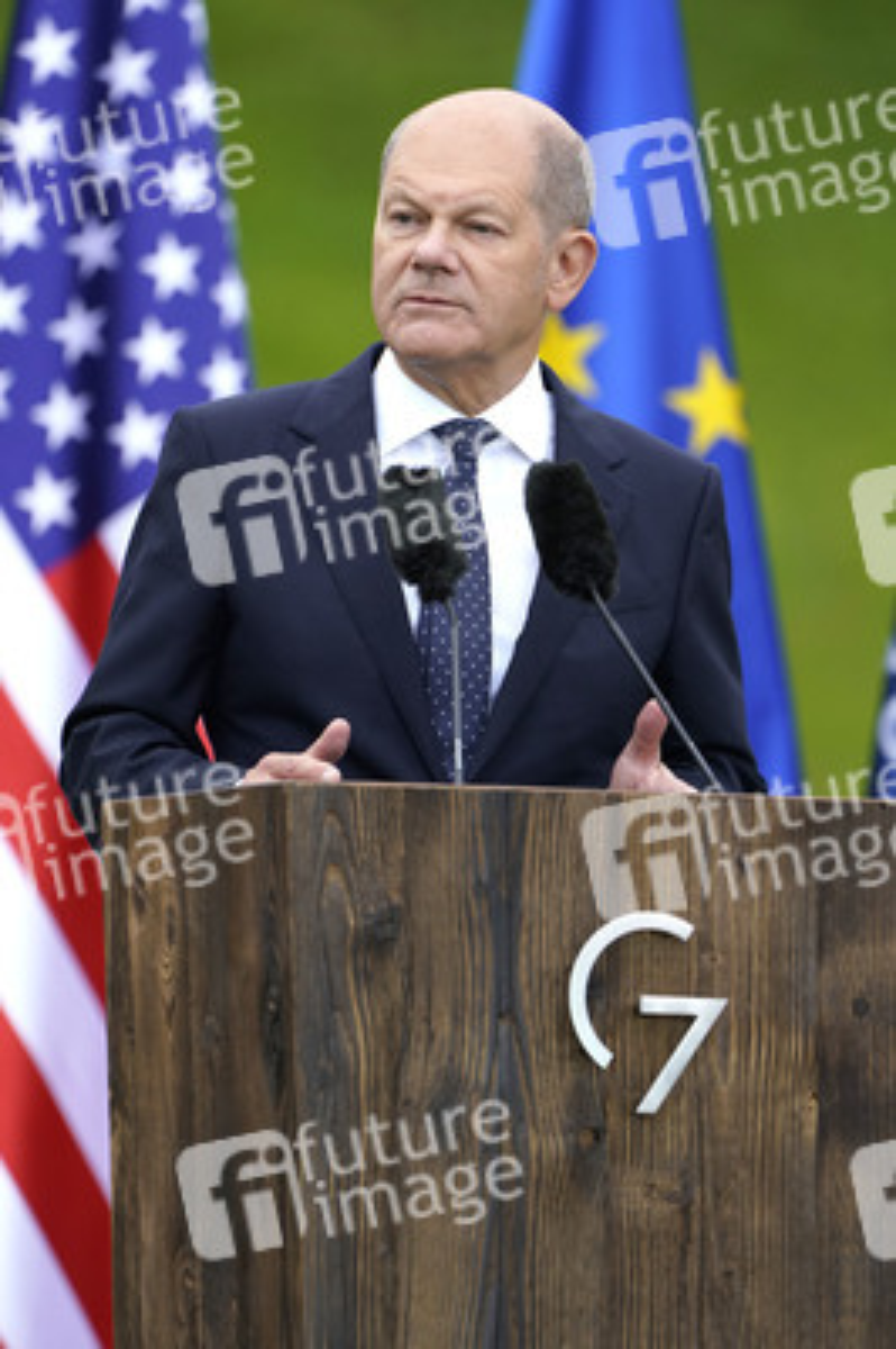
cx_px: 448
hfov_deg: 3.4
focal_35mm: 400
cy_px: 674
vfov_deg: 5.2
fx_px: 14958
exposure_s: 1/800
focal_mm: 400
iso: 1000
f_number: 5.6
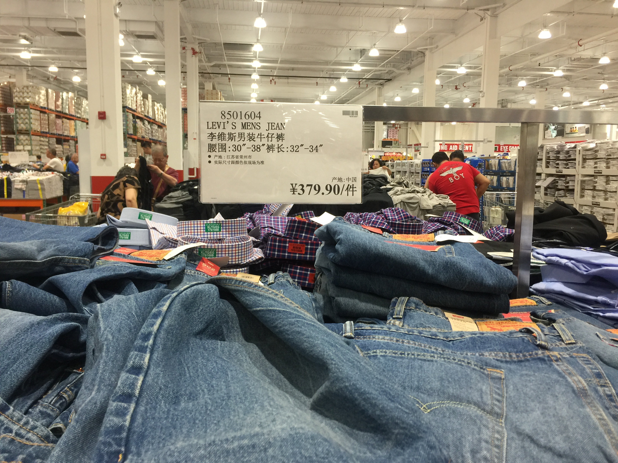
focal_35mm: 29
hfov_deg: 61.7
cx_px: 309
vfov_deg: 48.2
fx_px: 518
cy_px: 232
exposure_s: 1/33
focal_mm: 4.15
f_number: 2.2
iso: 50
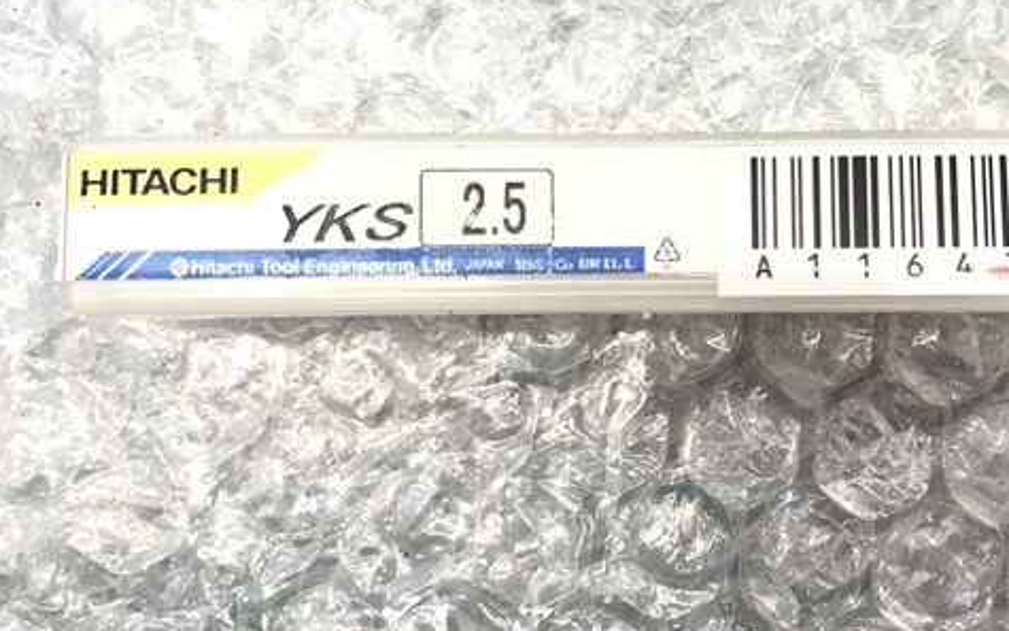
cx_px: 639
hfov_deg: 48.7
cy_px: 280
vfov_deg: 32.0
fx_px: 1100
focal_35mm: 40
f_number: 1.8
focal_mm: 3.99
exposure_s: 1/33
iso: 40
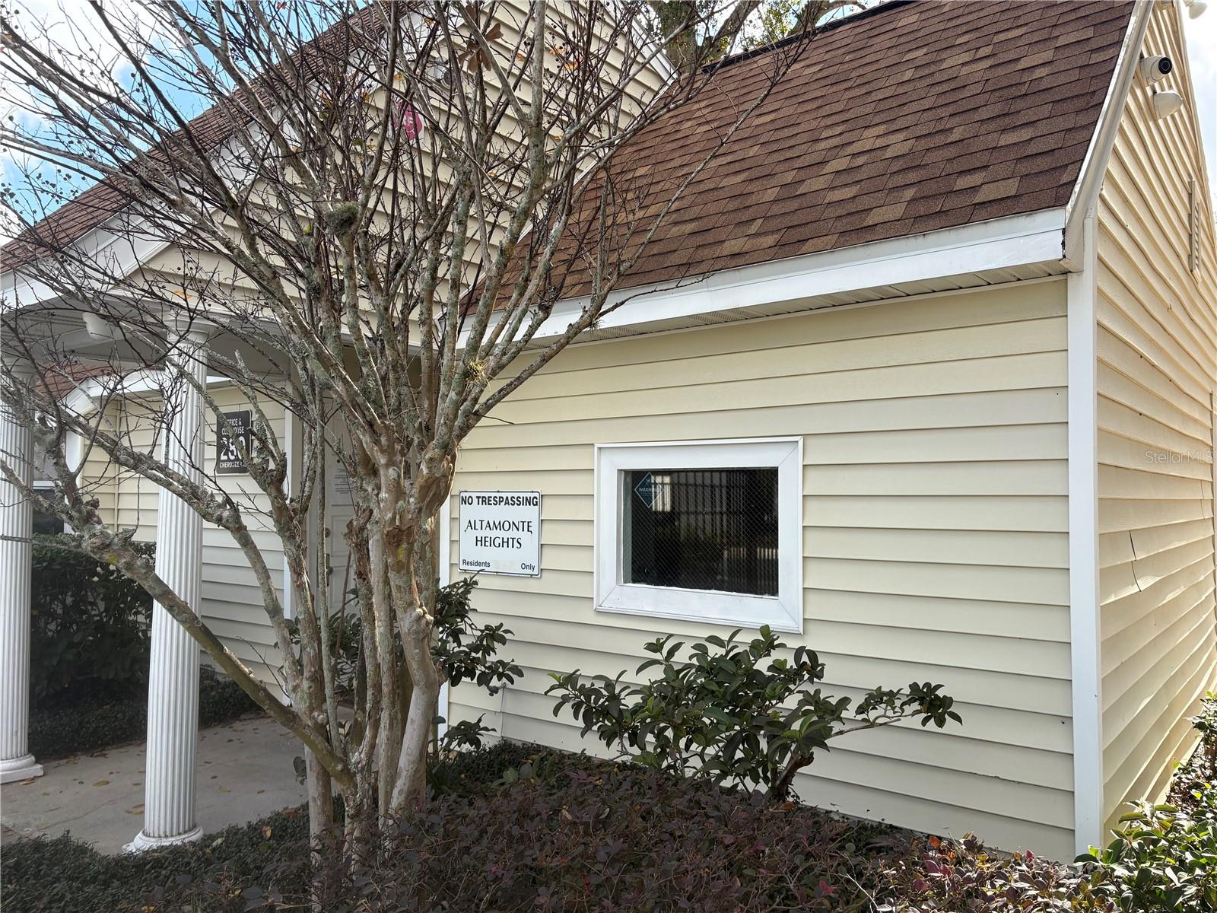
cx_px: 608
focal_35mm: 26
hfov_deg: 67.3
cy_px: 456
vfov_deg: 53.1
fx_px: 914
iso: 50
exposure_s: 1/1032
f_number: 1.6
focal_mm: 5.96
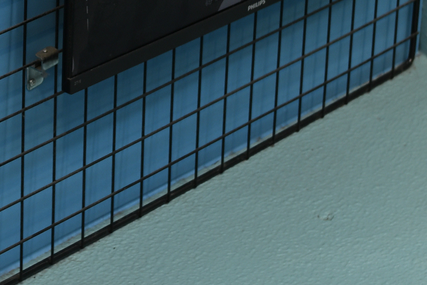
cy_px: -133
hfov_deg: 9.2
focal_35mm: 220
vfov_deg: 6.2
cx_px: -71
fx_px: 2609
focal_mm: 40
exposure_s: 1/60
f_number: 4
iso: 160
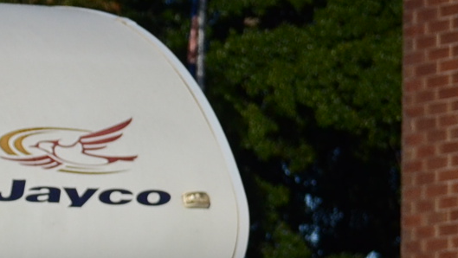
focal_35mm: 260
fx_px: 3159
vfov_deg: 4.6
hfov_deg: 7.9
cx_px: -430
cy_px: 595
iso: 400
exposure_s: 1/4000
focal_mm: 38
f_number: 5
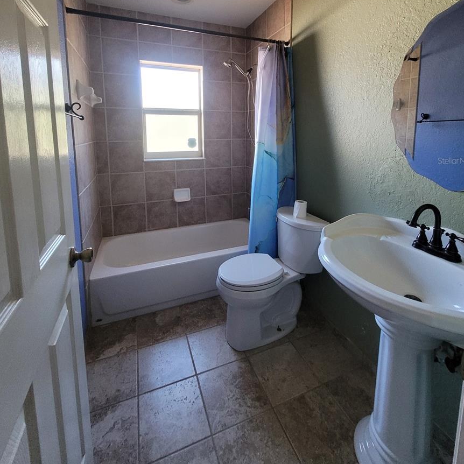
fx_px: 243
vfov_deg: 84.8
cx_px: 234
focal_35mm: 16
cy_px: 160
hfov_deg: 87.4
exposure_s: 1/60
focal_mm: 1.74
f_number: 2.2
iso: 400
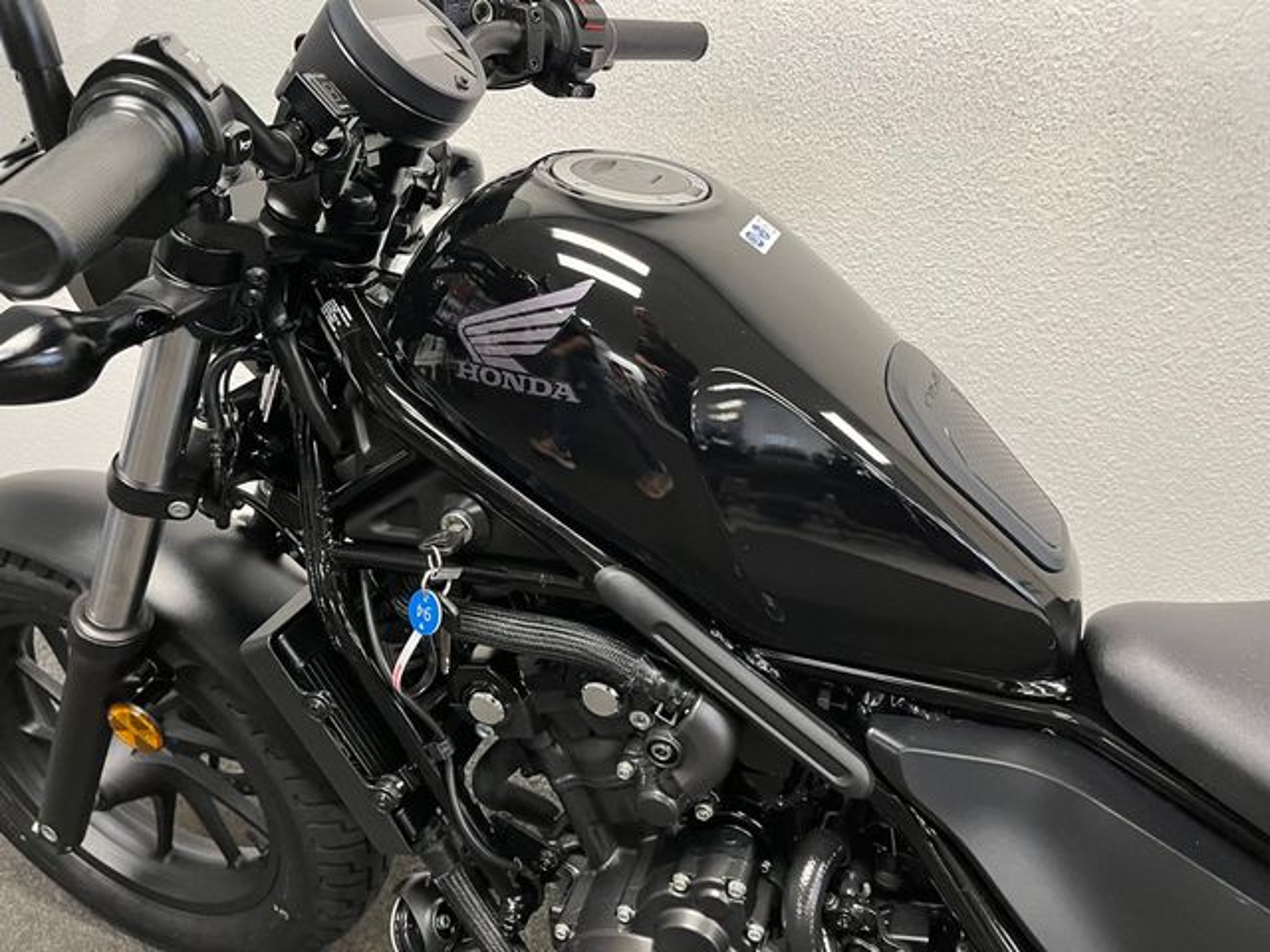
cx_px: 635
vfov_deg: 53.1
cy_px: 476
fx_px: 954
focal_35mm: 26
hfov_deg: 67.3
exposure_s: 1/50
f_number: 1.6
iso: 160
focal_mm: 5.1
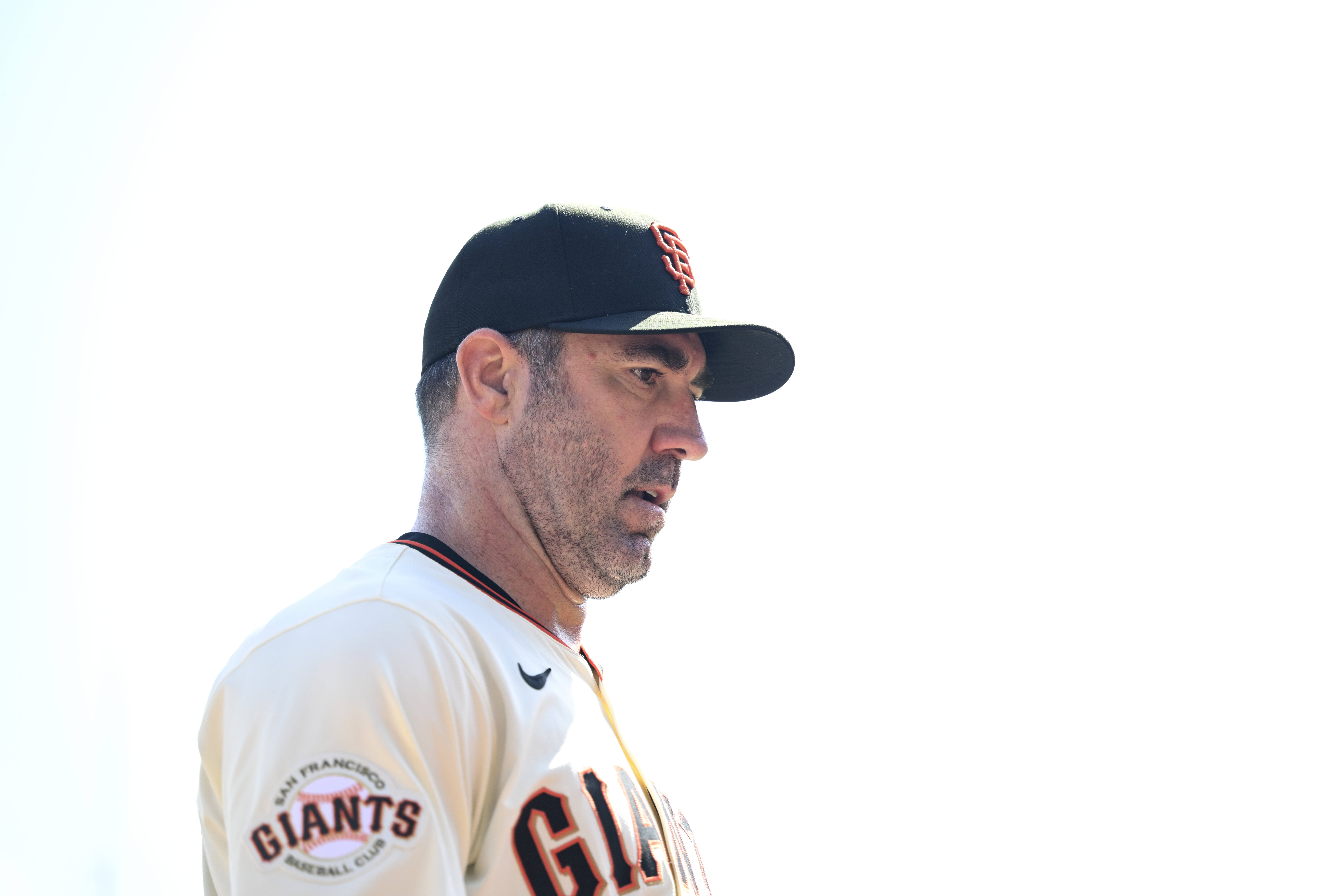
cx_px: 672
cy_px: 448
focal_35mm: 115
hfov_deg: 17.8
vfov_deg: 11.9
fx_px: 4293
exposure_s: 1/2000
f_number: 2.8
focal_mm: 115
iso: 500
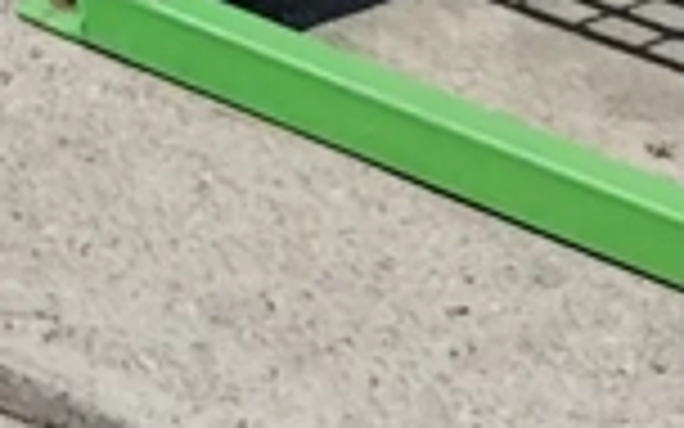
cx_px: -1354
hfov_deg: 7.2
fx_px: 4847
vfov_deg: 4.4
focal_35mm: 260
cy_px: -1595
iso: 50
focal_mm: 4.22
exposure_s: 1/982
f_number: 1.8
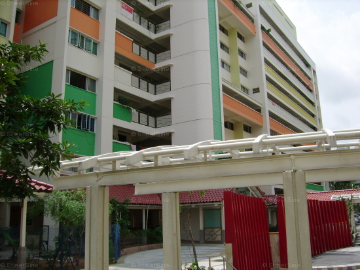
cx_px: 180
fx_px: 364
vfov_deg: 40.7
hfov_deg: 52.6
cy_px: 135
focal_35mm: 35
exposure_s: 1/545
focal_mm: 5.95
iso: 50
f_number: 5.8
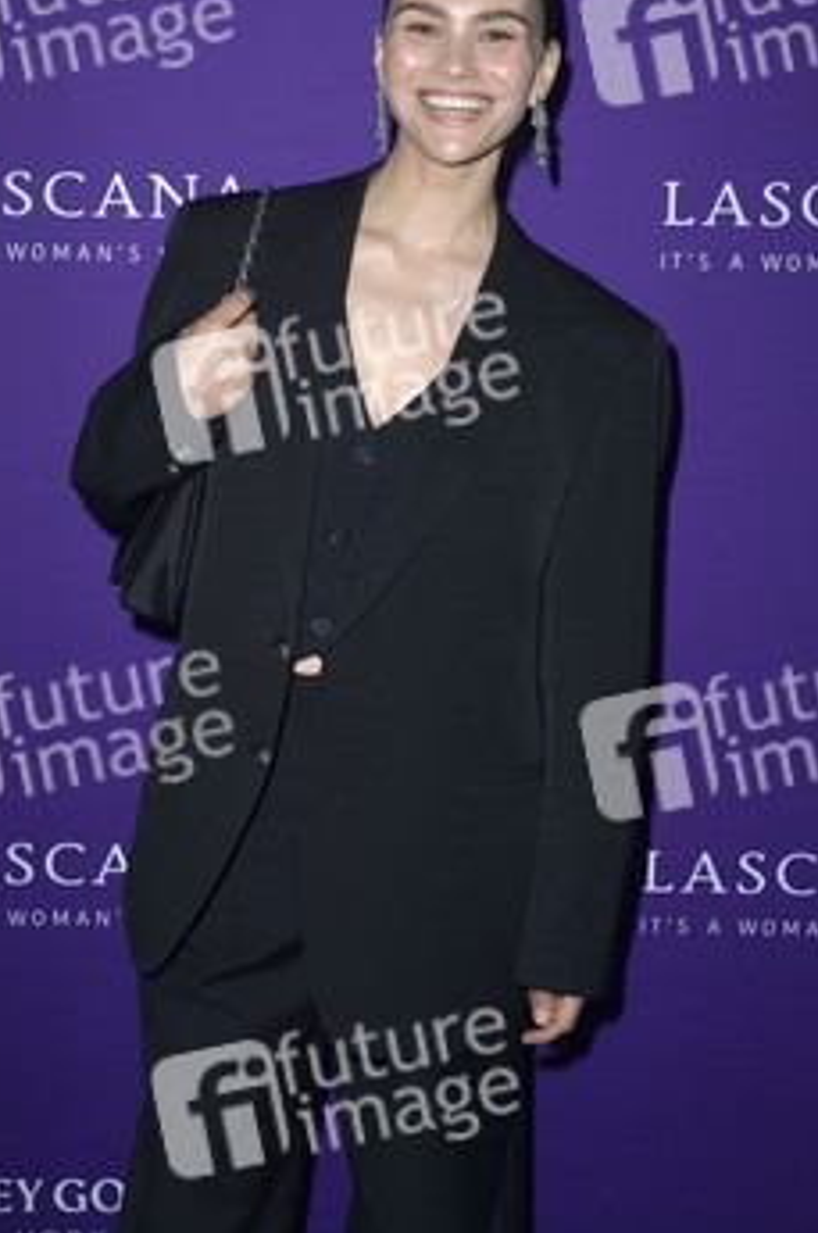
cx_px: 439
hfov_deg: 23.3
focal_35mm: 58
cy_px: 558
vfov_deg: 34.5
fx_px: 1983
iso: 800
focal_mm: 50
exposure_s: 1/250
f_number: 5.6
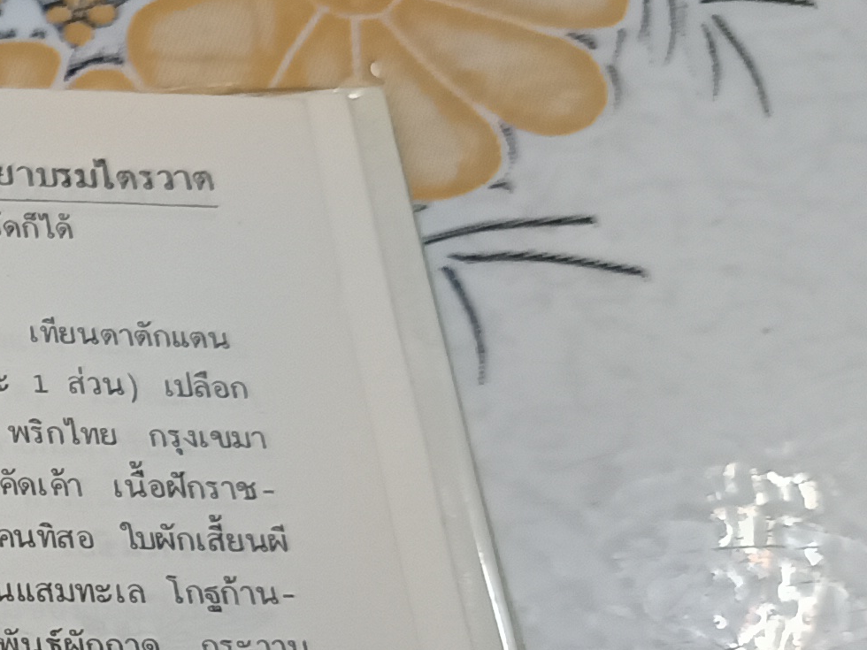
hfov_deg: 17.2
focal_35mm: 98
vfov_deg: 14.7
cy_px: 748
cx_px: -591
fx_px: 2455
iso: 1110
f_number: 1.7
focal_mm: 5.31
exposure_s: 1/50
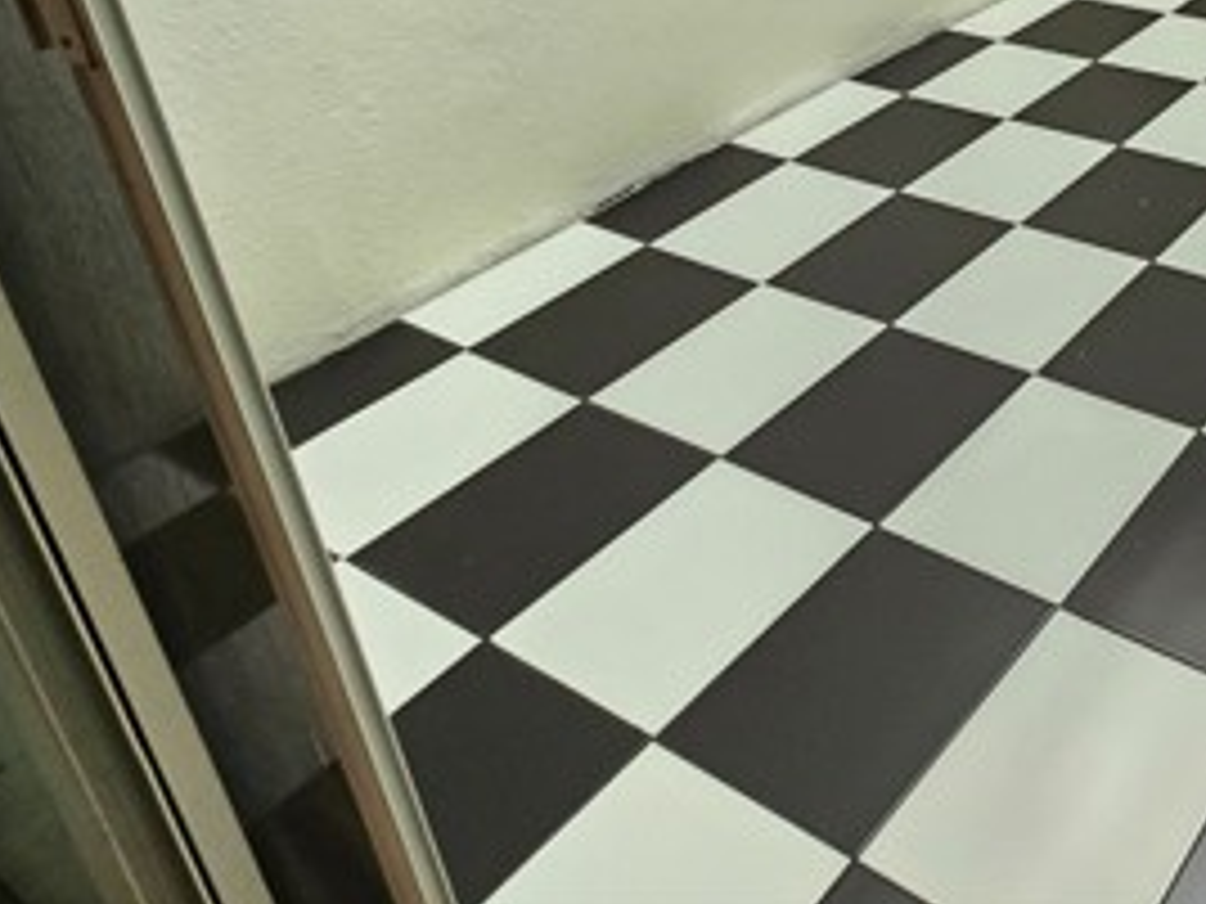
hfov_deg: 41.5
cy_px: -166
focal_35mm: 31
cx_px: 1422
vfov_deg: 36.0
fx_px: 1080
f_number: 2.2
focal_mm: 2.2
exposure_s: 1/60
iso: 80
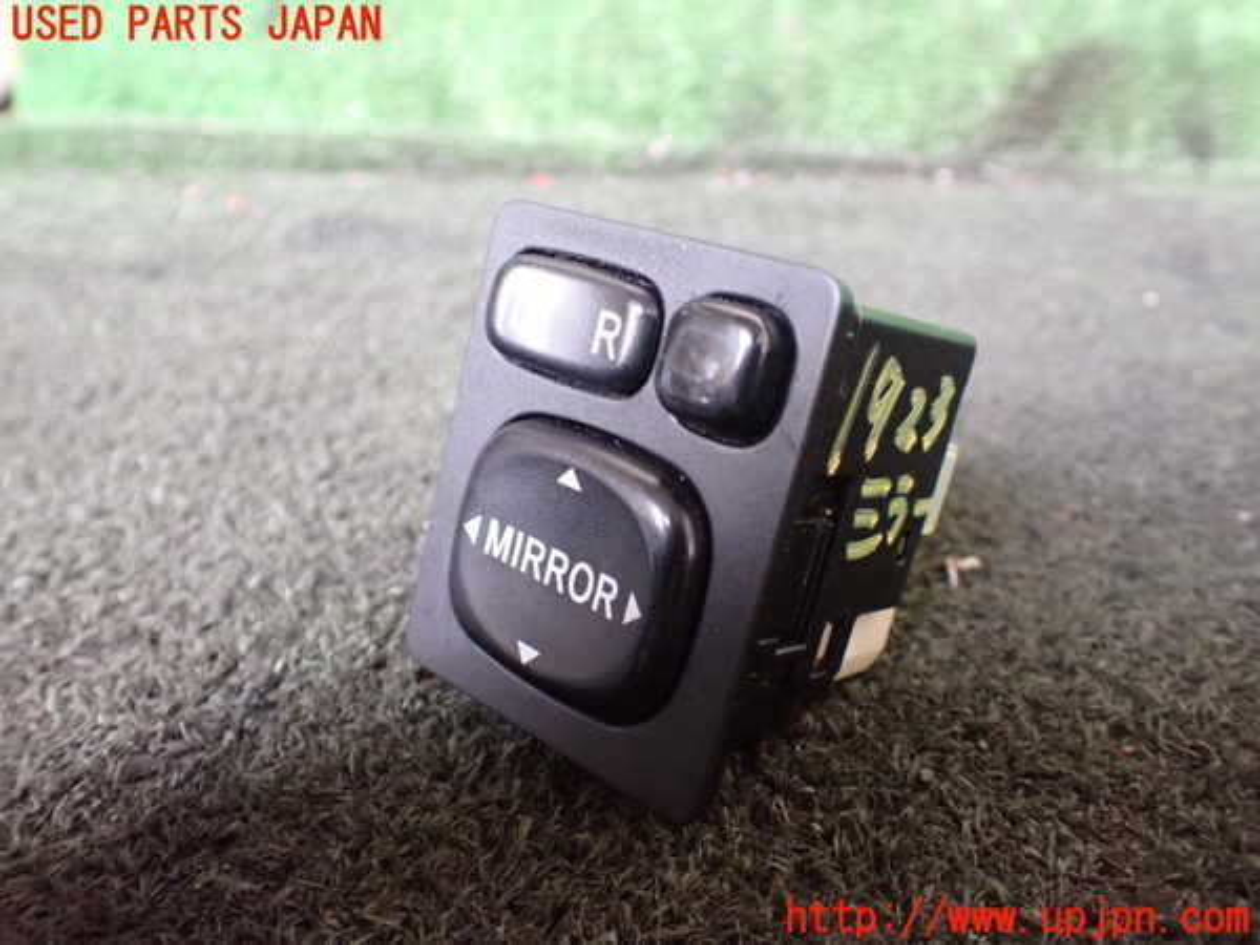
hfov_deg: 60.0
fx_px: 1092
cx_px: 630
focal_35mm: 30
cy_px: 472
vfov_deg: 46.8
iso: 1250
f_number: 2.3
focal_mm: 5.4
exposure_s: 1/30
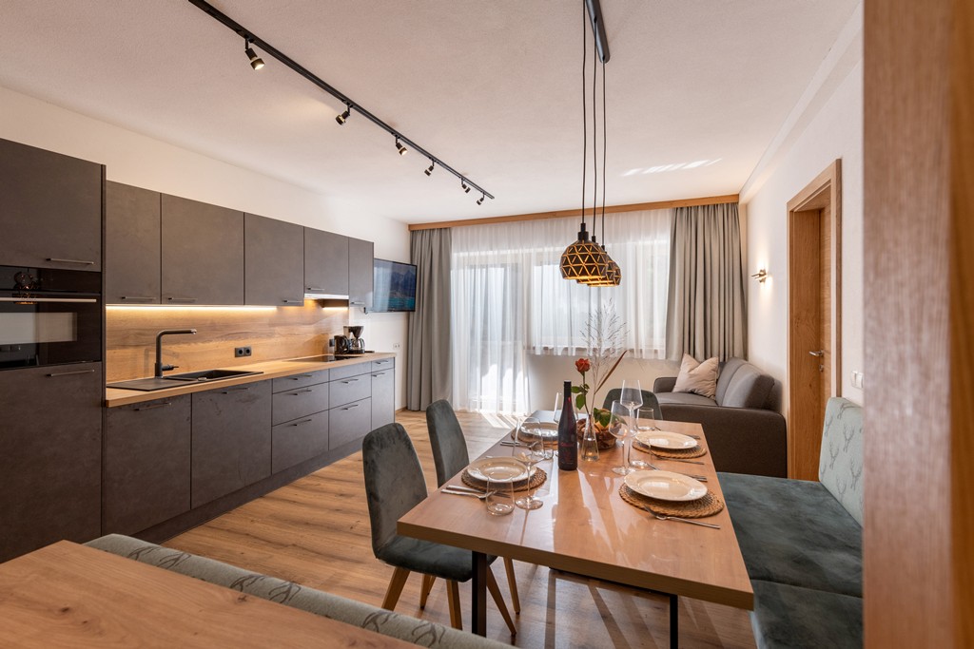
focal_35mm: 16
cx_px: 487
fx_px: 433
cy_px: 324
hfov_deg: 96.7
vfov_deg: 73.8
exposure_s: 1/13
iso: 320
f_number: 9
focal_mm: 16
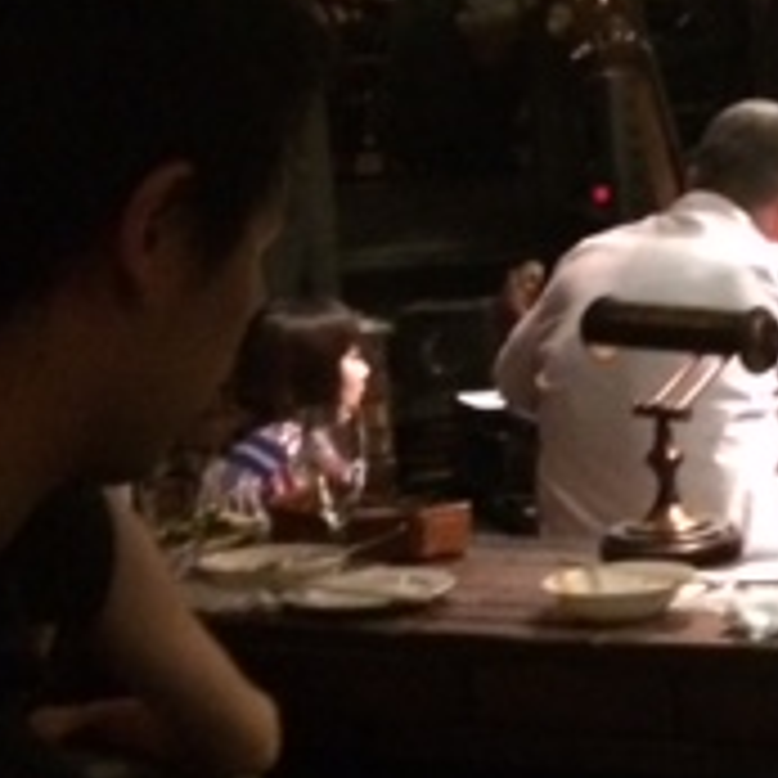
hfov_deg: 17.2
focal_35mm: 95
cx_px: 1007
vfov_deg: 18.3
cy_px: 369
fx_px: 2416
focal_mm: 4.15
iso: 640
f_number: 2.2
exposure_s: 1/15
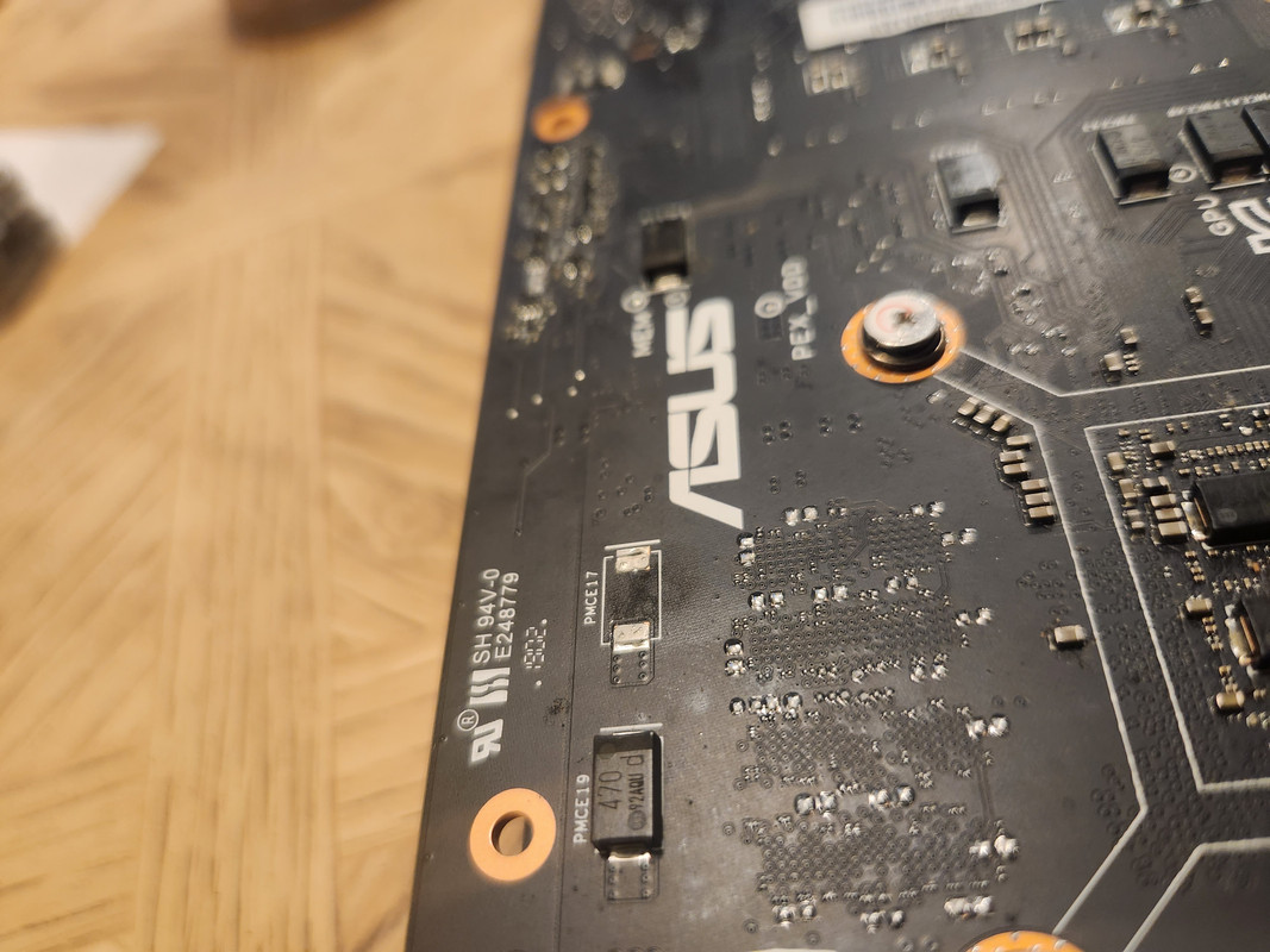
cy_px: 476
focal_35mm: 23
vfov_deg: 58.9
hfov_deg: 73.9
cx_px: 635
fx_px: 844
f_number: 1.8
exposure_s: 1/30
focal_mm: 5.4
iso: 500
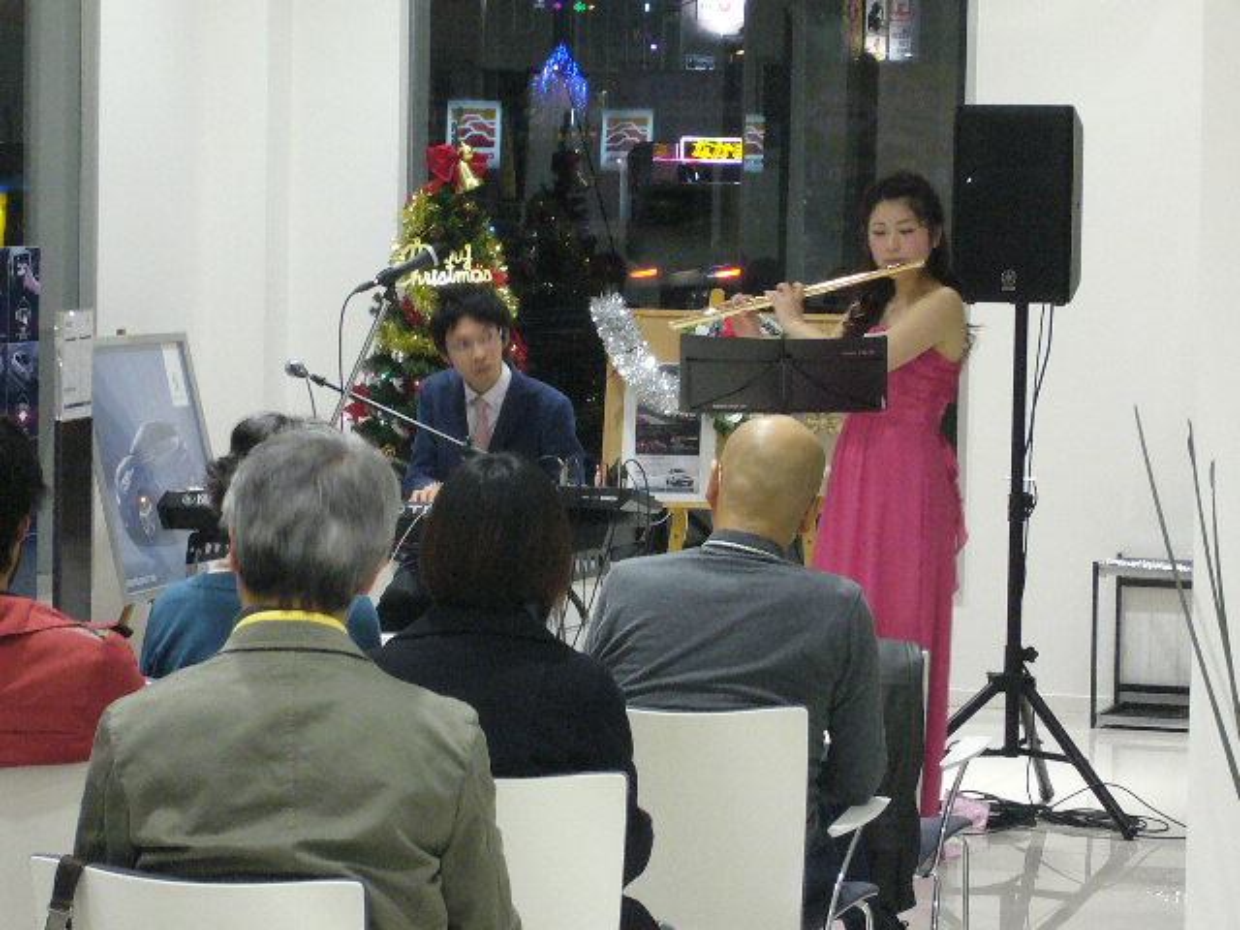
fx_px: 4585
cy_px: 465
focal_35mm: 128
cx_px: 620
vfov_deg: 11.6
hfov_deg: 15.4
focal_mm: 17
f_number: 4.9
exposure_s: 1/8
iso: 200
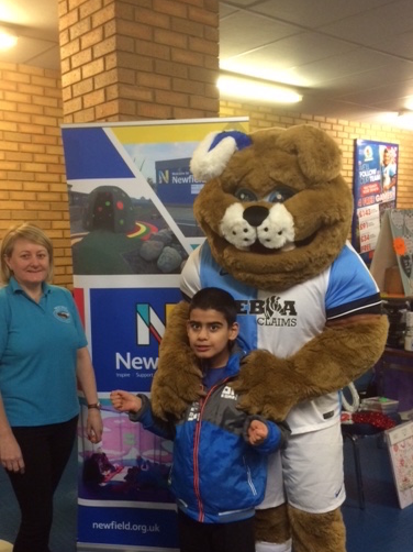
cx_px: 176
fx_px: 589
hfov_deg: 38.5
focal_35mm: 37
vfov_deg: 50.0
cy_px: 316
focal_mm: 4.15
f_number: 2.2
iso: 320
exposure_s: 1/33
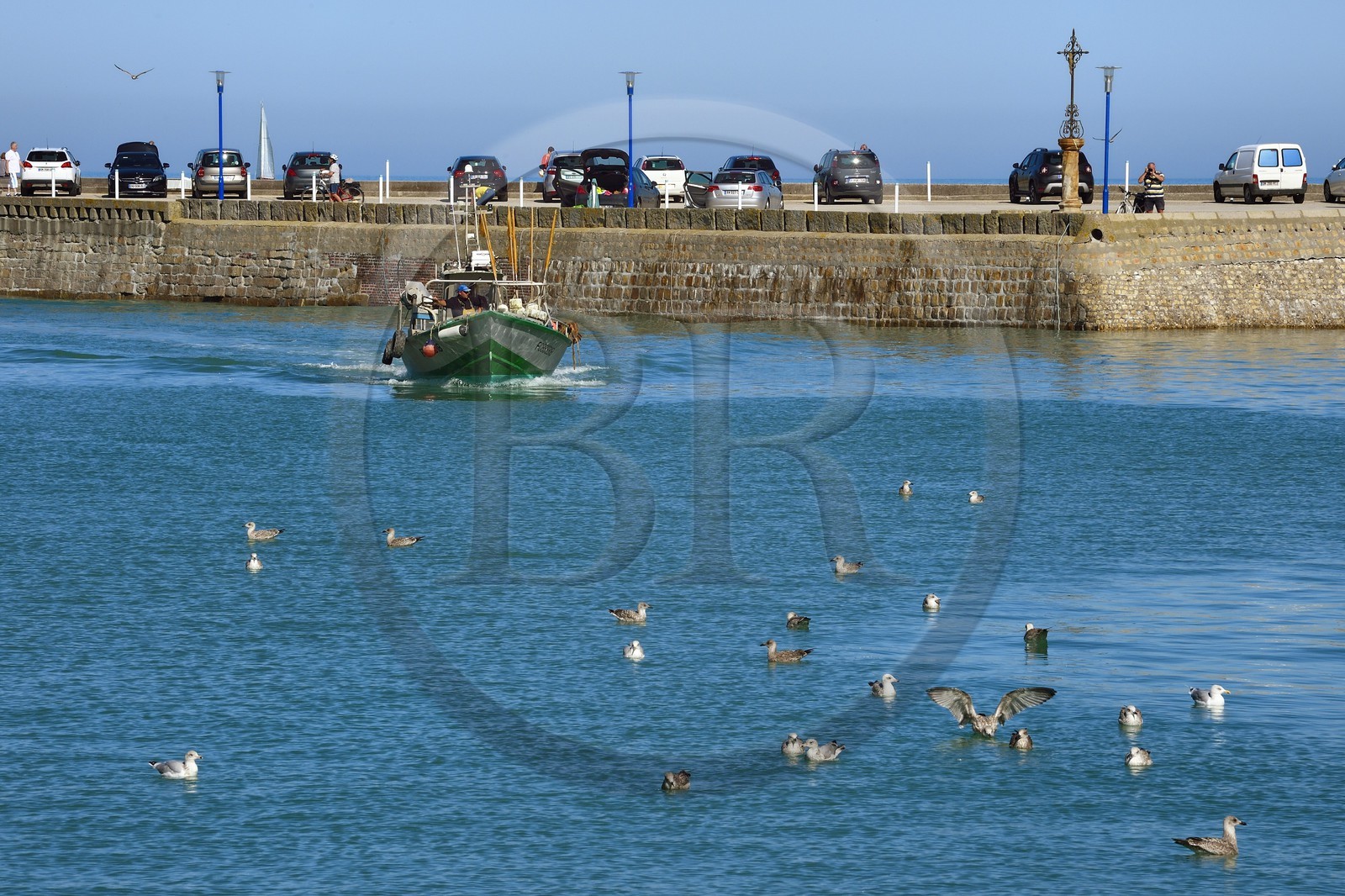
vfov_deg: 6.9
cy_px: 448
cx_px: 672
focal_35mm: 200
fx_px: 7470
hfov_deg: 10.3
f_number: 18
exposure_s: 1/250
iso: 200
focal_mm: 200
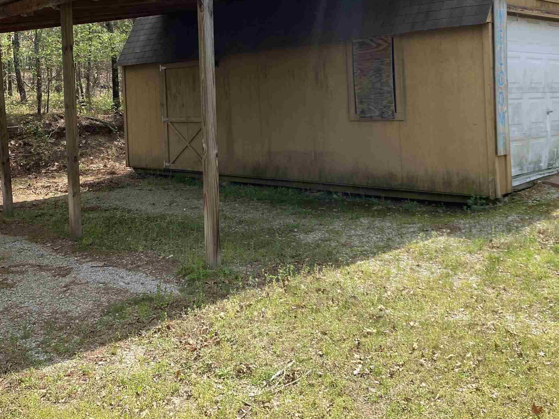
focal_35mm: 41
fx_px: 662
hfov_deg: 45.7
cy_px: 100
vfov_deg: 34.3
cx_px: 251
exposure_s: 1/1464
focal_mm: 4.25
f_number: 1.8
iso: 32
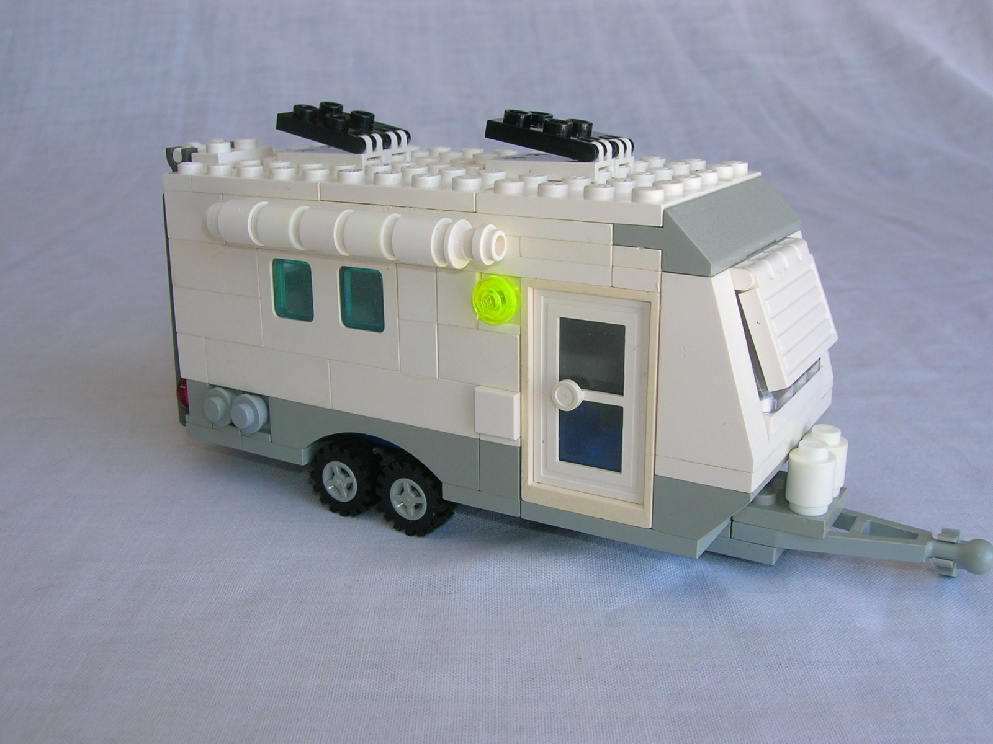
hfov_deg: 51.4
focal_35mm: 36
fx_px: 1033
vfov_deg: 39.7
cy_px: 372
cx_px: 496
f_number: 4.9
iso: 50
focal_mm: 6
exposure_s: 1/42
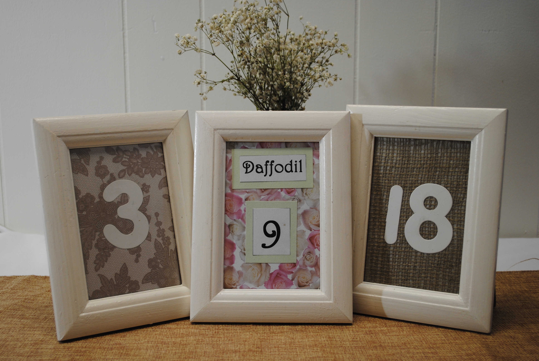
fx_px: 675
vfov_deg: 29.9
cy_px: 180
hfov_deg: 43.6
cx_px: 270
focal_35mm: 45
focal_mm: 30
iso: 220
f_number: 4.5
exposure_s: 1/30
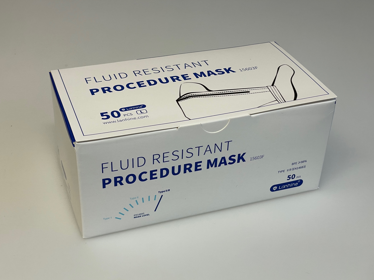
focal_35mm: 54
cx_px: 182
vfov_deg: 27.0
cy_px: 142
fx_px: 583
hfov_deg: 35.5
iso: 50
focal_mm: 6
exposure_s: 1/108
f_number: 2
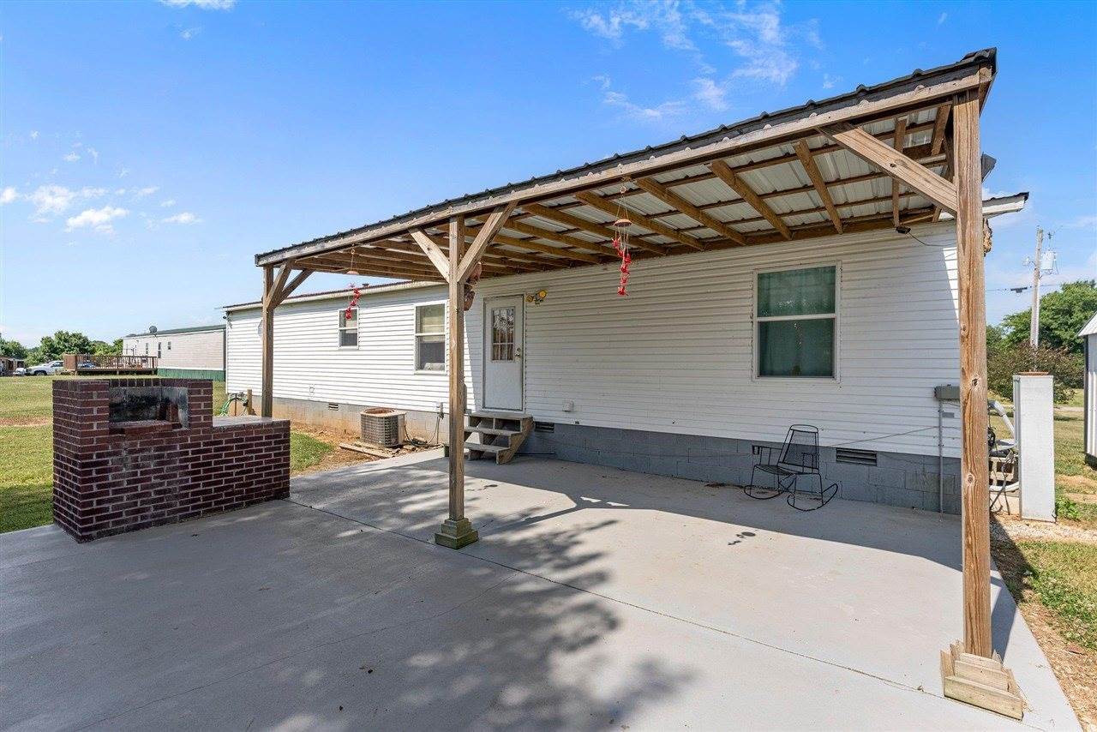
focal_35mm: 16
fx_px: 491
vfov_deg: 73.4
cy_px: 366
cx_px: 548
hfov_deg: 96.4
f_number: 9
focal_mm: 16.1
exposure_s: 1/320
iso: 100
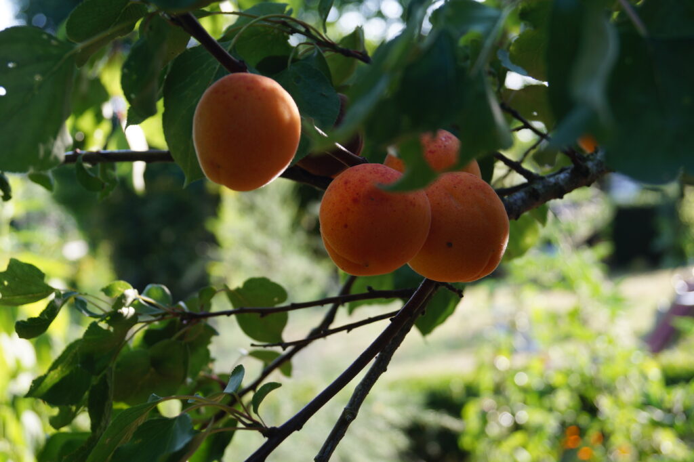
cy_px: 231
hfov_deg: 37.9
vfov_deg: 25.7
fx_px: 1012
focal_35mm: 52
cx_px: 347
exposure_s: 1/60
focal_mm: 35
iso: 125
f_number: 5
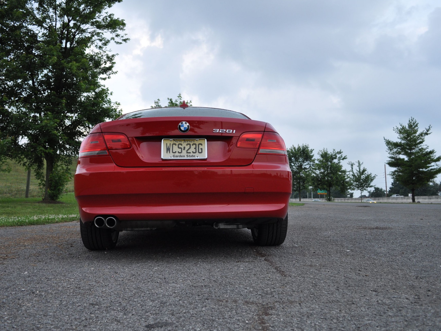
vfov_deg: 46.8
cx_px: 217
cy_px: 166
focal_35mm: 30
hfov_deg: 60.0
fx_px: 382
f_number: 4
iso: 400
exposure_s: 1/60
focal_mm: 18
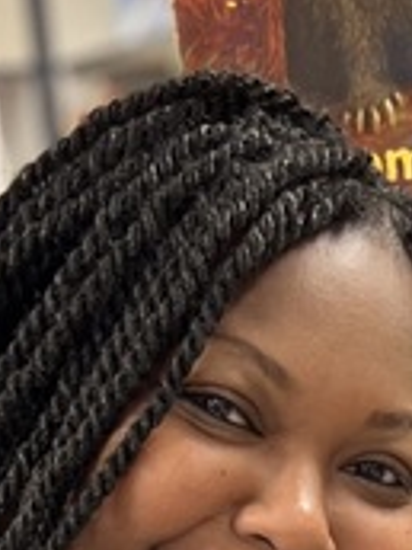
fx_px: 2460
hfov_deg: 9.5
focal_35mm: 155
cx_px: 415
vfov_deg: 10.7
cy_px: 1375
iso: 200
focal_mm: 5.7
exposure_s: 1/60
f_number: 1.5
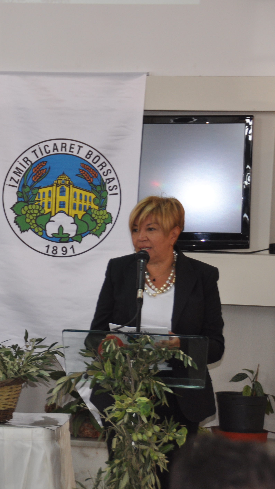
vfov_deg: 16.1
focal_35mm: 133
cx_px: -60
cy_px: 245
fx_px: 1724
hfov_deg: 9.0
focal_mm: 56
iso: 400
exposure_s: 1/60
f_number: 4.8
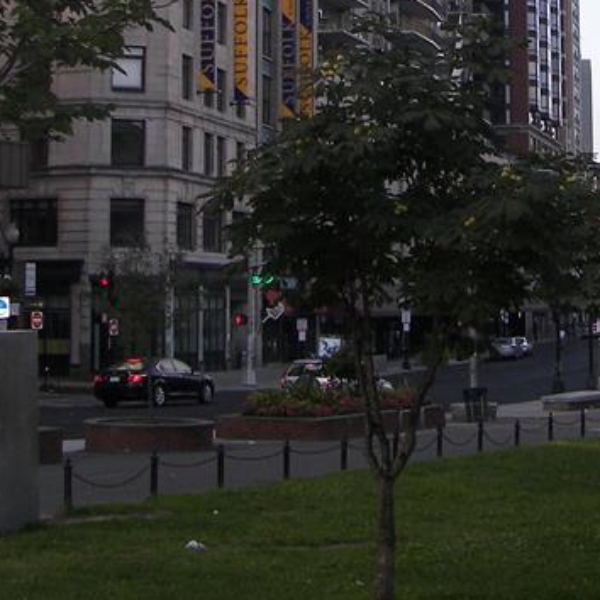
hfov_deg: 18.8
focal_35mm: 92
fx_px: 1804
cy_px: -19
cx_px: 395
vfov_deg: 18.3
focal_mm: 6
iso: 64
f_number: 2.8
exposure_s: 1/400
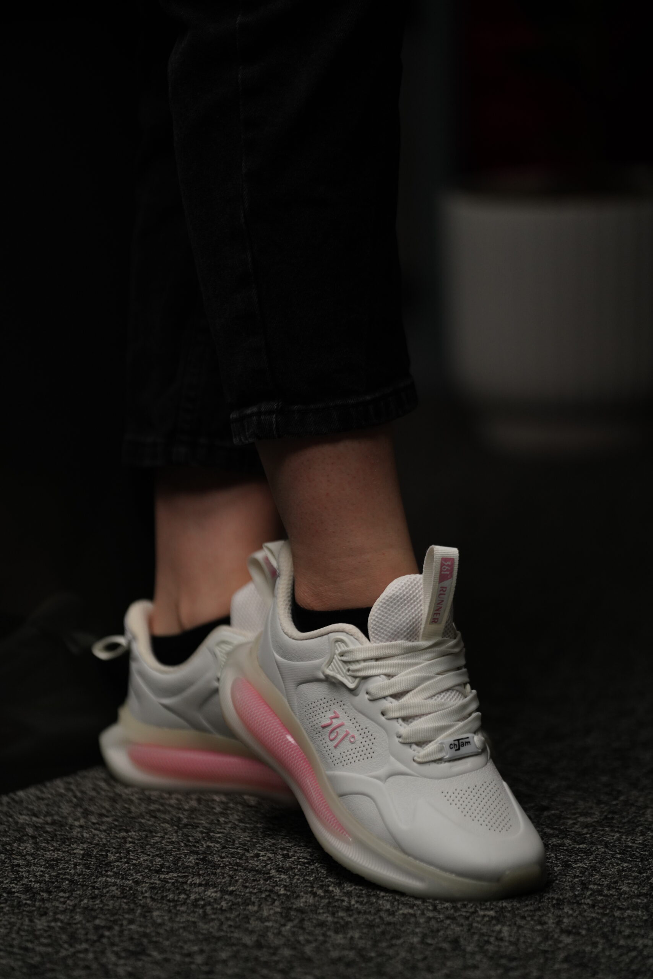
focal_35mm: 178
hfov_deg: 7.7
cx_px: 326
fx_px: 4840
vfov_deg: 11.5
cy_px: 490
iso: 800
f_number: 2.8
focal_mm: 178
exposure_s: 1/500
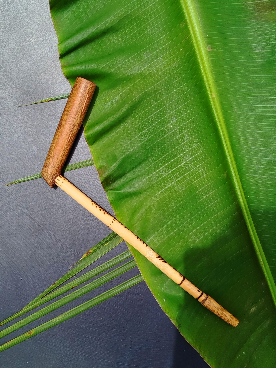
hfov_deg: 30.3
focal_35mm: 48
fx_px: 510
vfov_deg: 39.7
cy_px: 184
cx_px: 138
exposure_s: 1/874
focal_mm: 5.31
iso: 50
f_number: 1.7
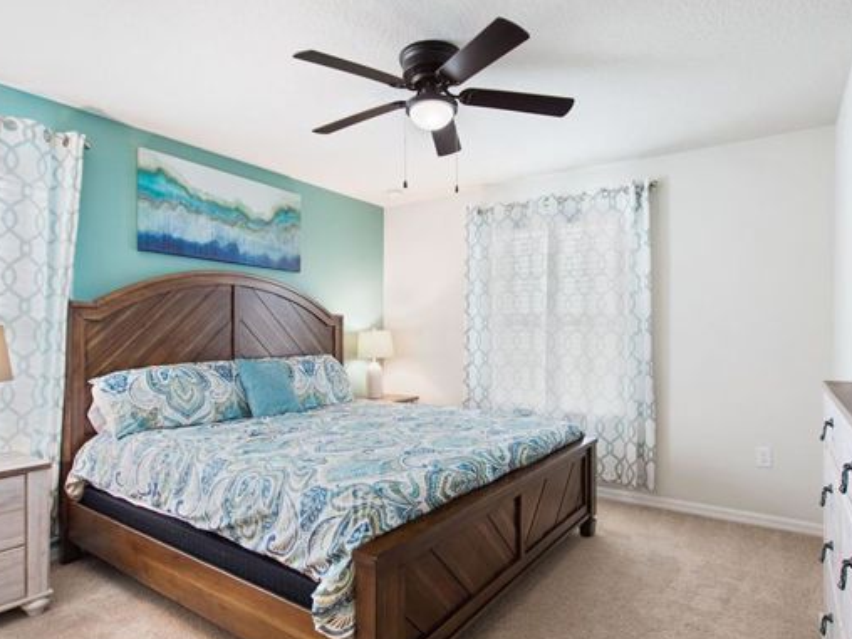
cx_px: 434
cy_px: 326
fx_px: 492
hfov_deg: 81.7
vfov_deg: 66.0
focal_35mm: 20
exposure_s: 1/5
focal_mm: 10
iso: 400
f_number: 4.5
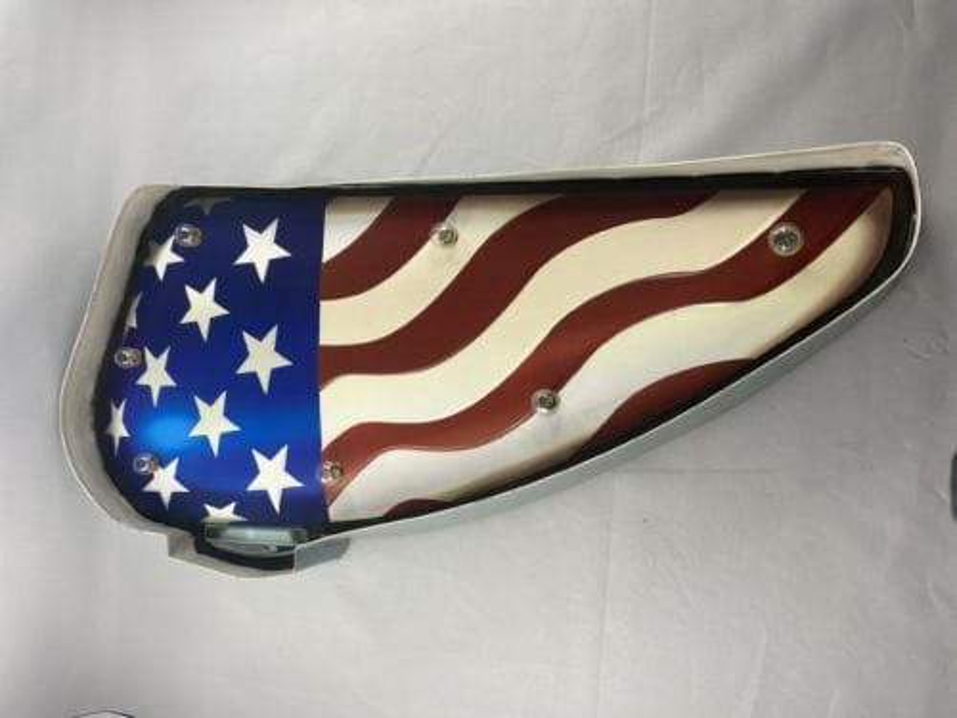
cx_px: 478
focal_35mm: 26
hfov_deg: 67.3
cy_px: 359
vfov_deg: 53.1
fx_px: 719
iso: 64
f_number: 1.8
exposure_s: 1/100
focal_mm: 4.25
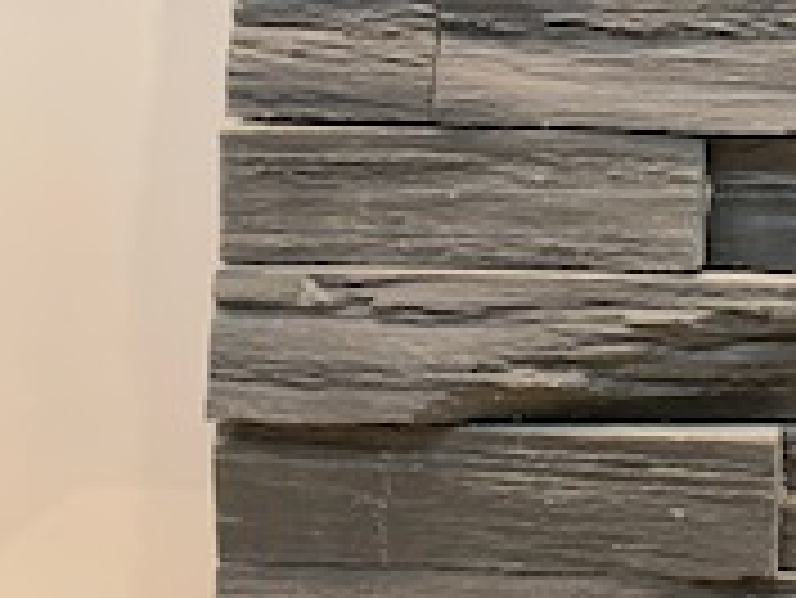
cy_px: -144
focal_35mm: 94
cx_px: 1214
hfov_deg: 18.4
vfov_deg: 15.1
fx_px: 2163
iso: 200
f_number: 1.8
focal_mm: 4.25
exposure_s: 1/60
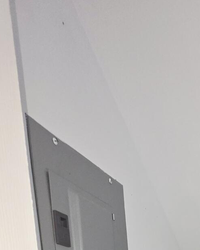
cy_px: 354
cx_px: 284
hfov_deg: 27.6
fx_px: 303
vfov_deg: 30.5
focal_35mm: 41
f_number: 1.9
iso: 160
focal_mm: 2.2
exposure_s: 1/24
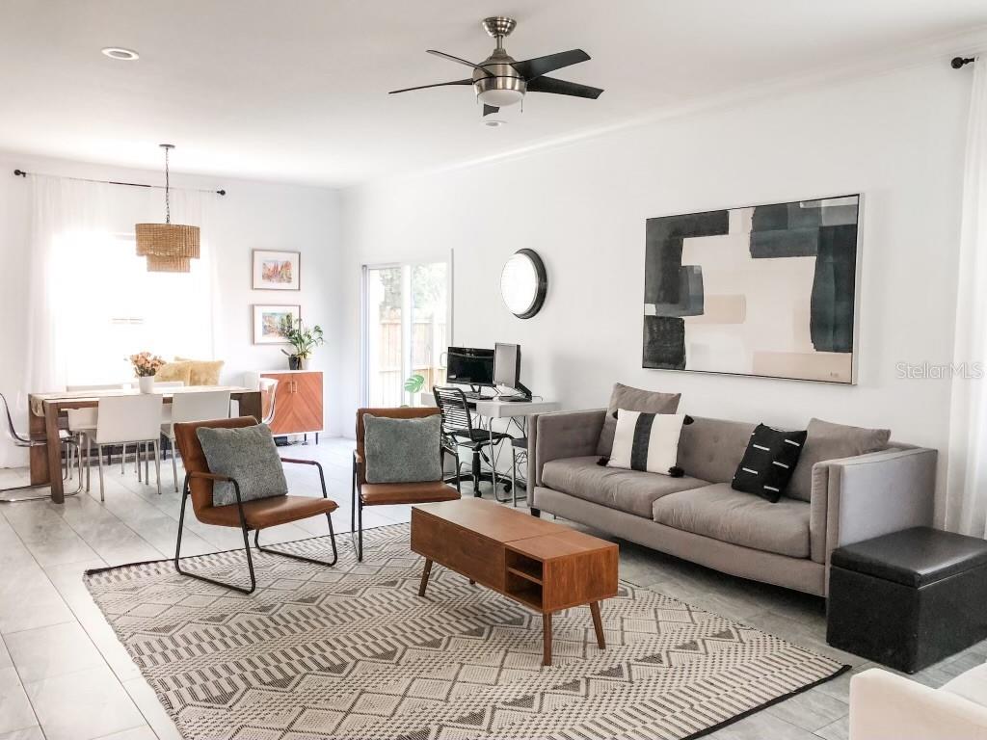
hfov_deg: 63.4
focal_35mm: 28
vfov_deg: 49.7
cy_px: 370
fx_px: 798
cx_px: 494
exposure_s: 1/30
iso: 40
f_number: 1.8
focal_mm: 4
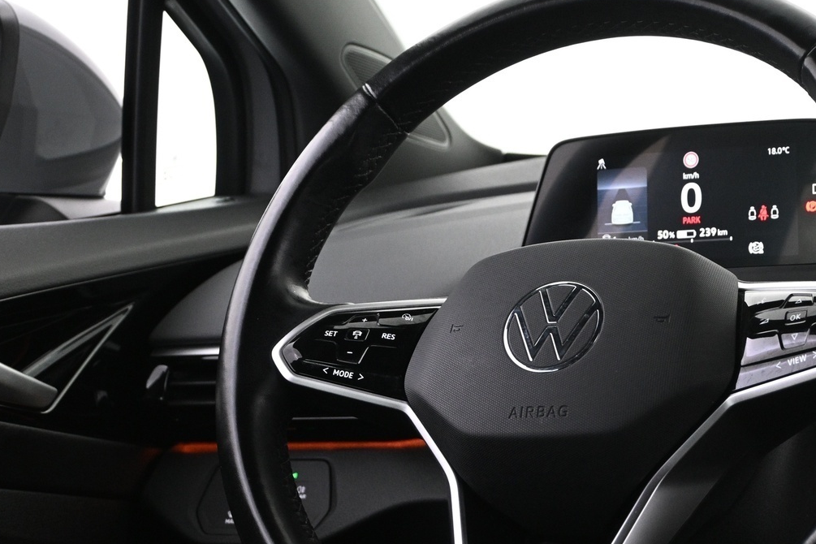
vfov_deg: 17.1
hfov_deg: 25.3
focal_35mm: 80
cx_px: 522
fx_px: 1809
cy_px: 326
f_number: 5
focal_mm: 33
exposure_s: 1/20
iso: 1600
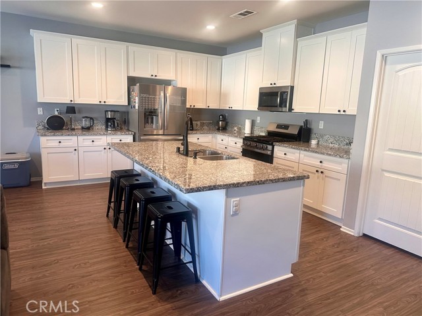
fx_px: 293
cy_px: 158
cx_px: 211
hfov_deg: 71.6
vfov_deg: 56.8
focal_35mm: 24
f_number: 1.78
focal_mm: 6.86
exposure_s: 1/120
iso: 200
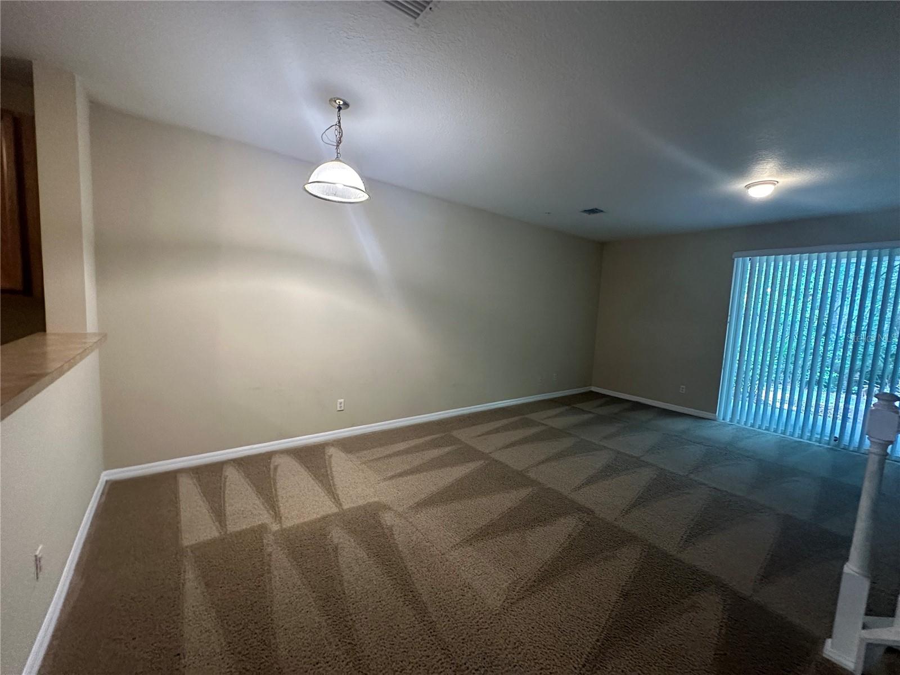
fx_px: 364
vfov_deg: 85.7
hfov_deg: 102.1
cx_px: 450
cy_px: 338
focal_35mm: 14
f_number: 2.2
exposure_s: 1/60
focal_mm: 2.22
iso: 500
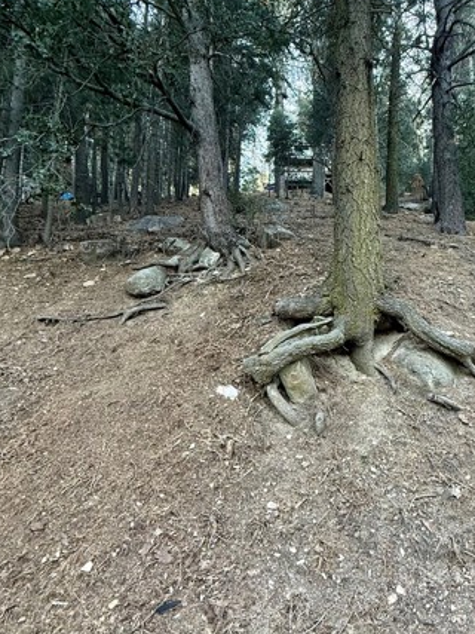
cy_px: 310
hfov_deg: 60.8
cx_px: 340
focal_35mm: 21
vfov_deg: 79.0
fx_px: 384
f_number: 2.2
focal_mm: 2.22
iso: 200
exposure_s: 1/99
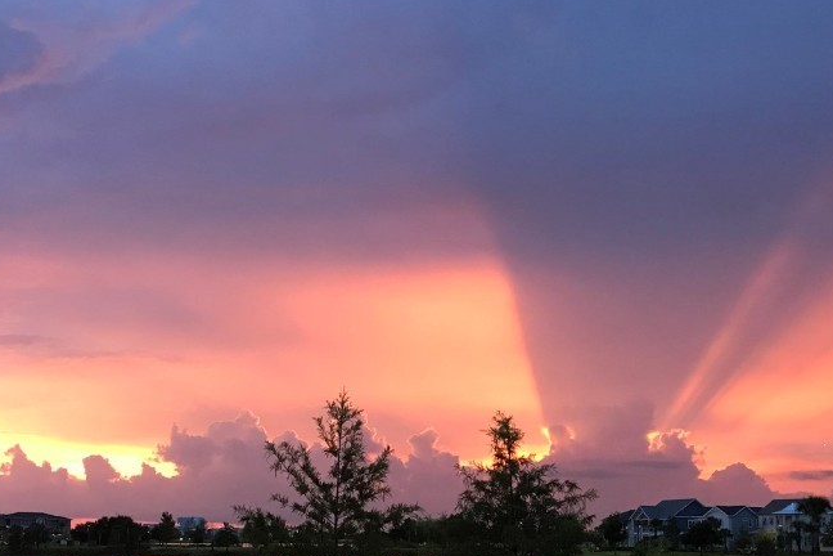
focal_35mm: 46
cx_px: 420
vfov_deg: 28.6
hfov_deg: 42.7
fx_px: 1064
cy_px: 449
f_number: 1.8
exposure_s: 1/15
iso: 64
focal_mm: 3.99
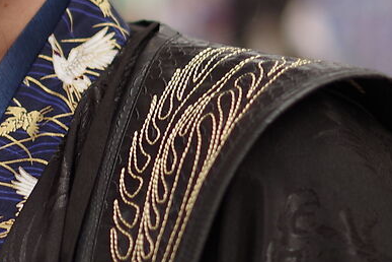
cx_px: -283
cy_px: 171
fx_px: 3375
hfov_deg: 6.5
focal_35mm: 310
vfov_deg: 4.4
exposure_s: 1/30
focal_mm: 50
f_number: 1.4
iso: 100
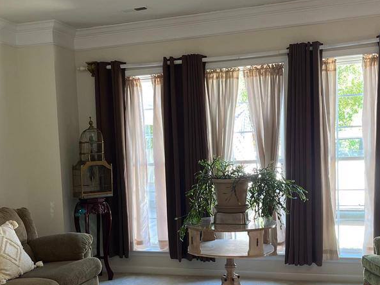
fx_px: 494
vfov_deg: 31.9
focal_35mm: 45
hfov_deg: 42.0
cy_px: 189
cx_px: 163
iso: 80
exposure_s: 1/60
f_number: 1.6
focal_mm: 5.1
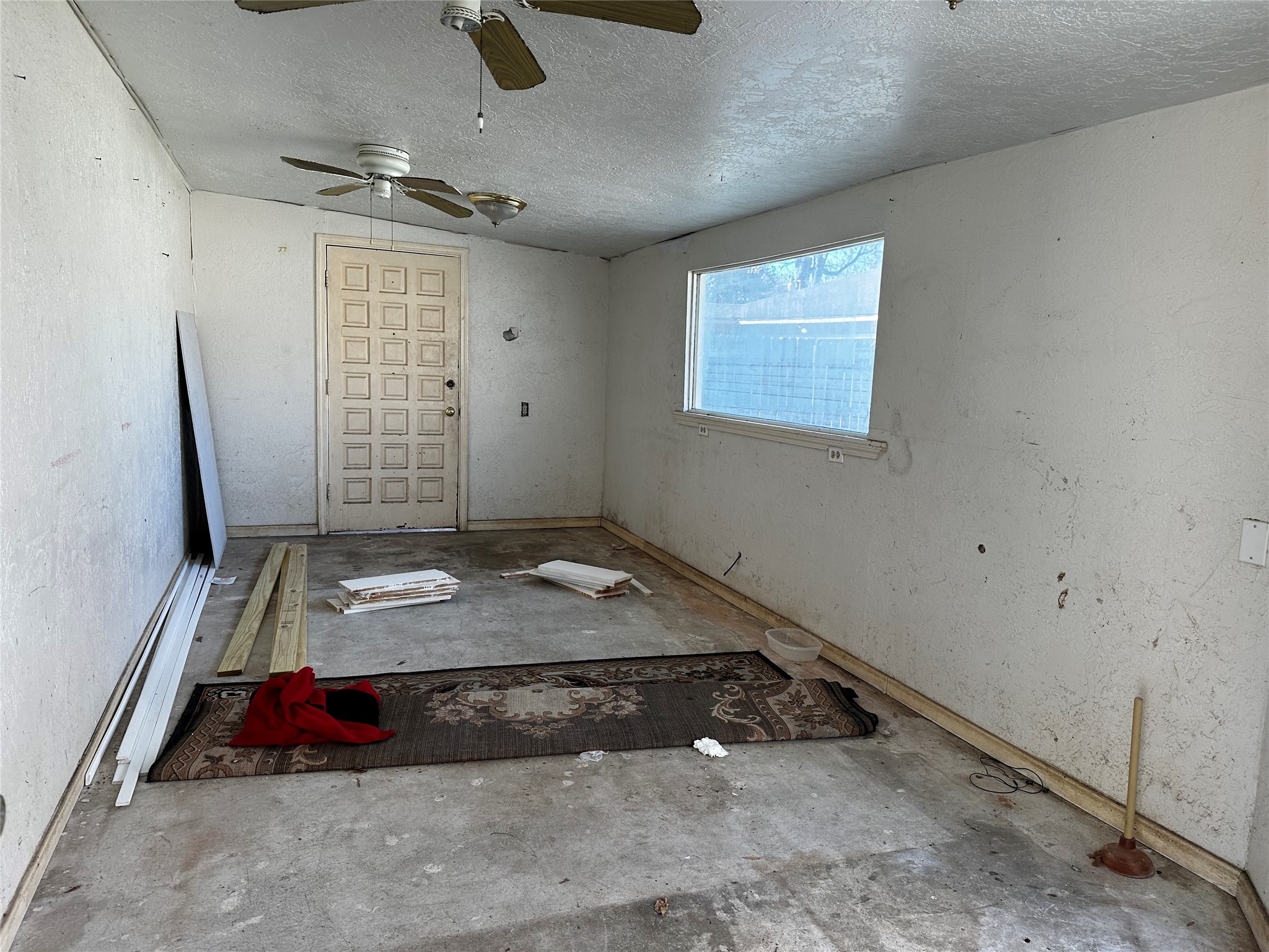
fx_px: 880
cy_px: 476
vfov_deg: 56.8
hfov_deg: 71.6
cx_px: 634
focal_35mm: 24
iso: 80
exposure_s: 1/142
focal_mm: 6.86
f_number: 1.78
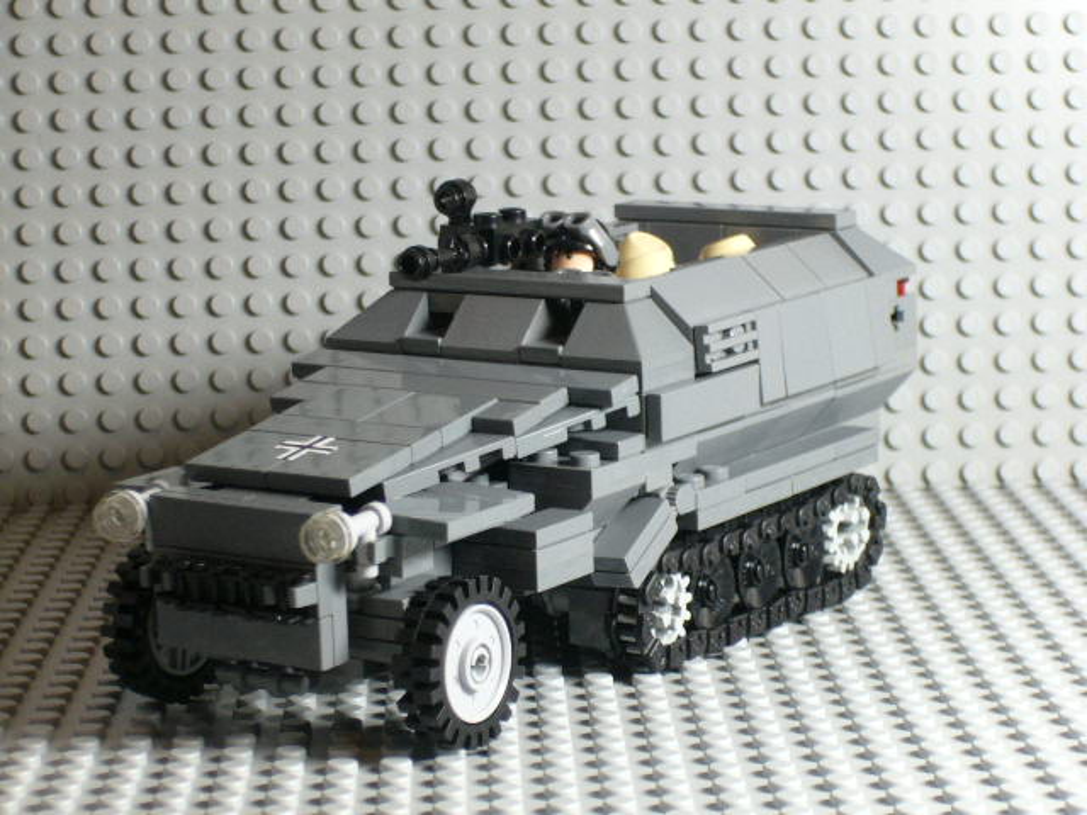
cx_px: 544
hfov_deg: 18.7
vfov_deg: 14.1
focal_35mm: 105
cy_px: 408
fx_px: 3297
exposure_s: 1/15
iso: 100
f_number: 5
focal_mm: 17.4
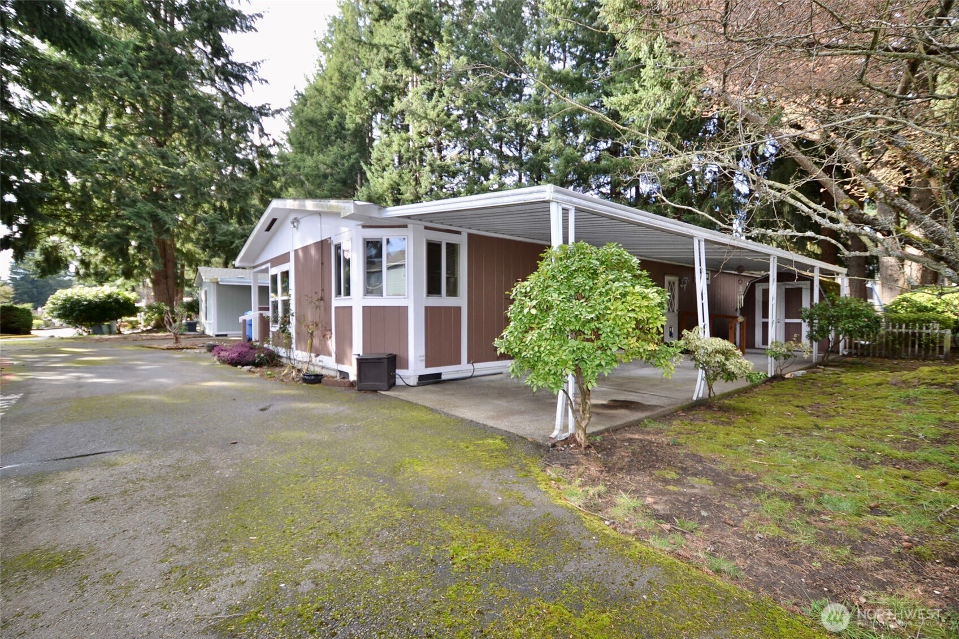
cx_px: 480
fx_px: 400
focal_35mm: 15
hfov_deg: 100.4
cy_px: 320
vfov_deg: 77.3
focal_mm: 10
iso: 160
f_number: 4
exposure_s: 1/125
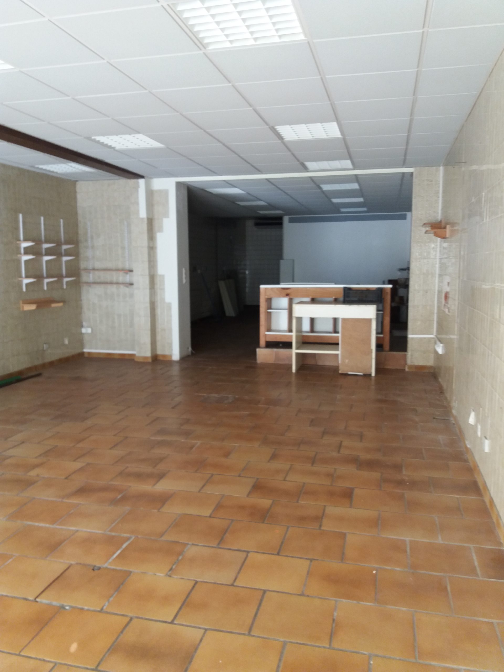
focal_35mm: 28
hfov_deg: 49.7
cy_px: 336
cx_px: 252
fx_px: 544
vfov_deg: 63.4
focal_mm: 3.7
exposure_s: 1/33
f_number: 1.9
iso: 100
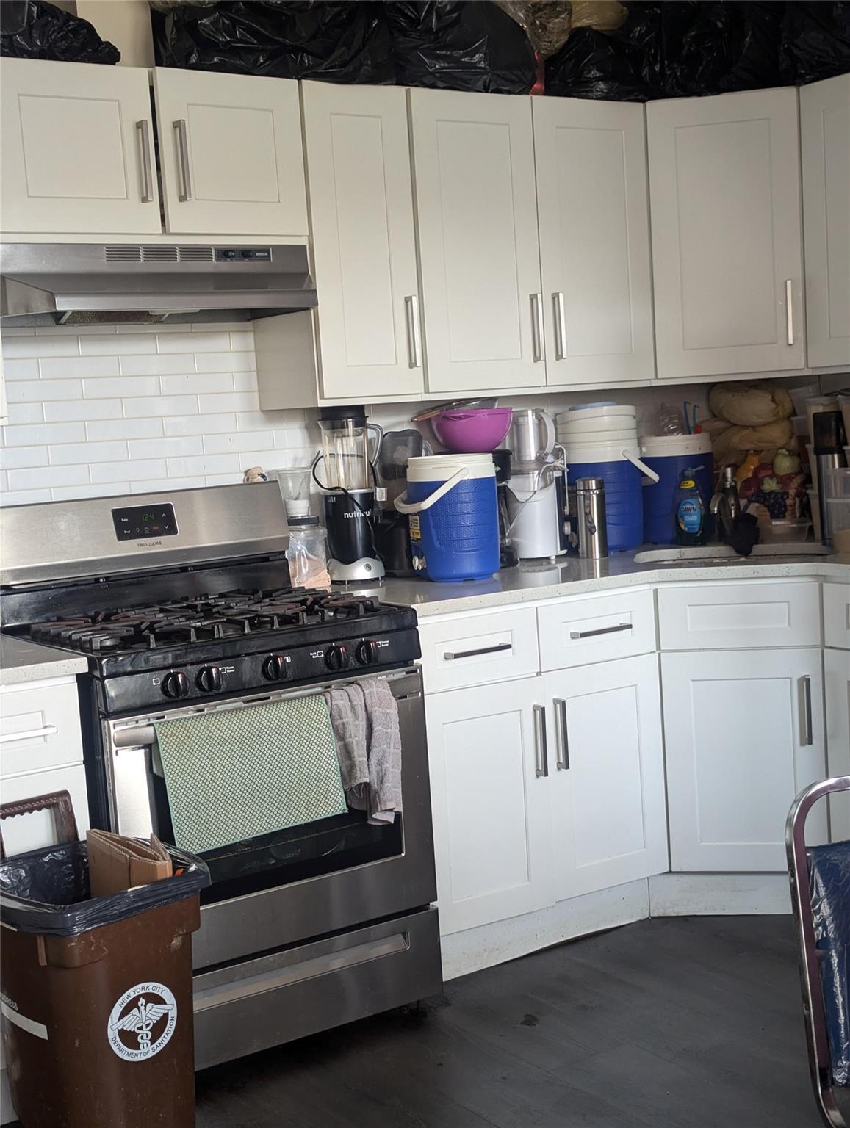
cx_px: 425
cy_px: 564
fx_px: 1567
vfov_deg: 39.6
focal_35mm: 48
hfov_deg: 30.3
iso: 128
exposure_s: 1/48.1
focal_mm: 6.81
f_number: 1.85
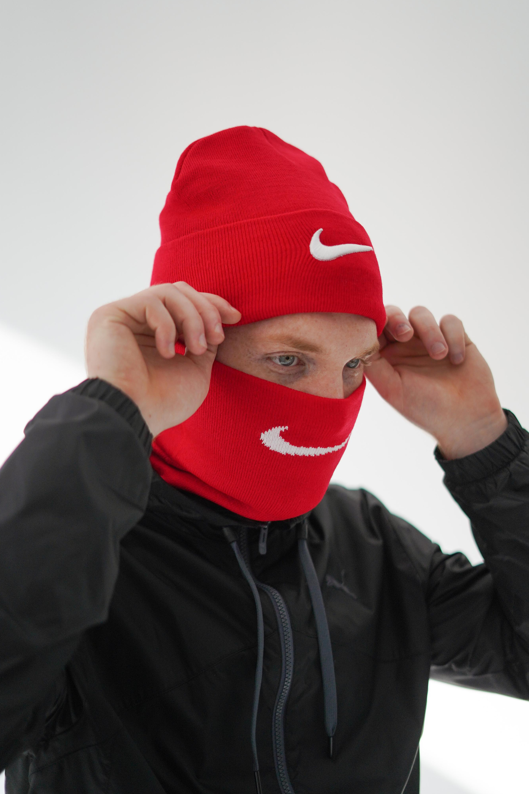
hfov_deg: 26.5
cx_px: 261
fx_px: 1124
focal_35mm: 51
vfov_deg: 38.9
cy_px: 402
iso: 500
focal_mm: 50
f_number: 1.8
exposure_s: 1/5000
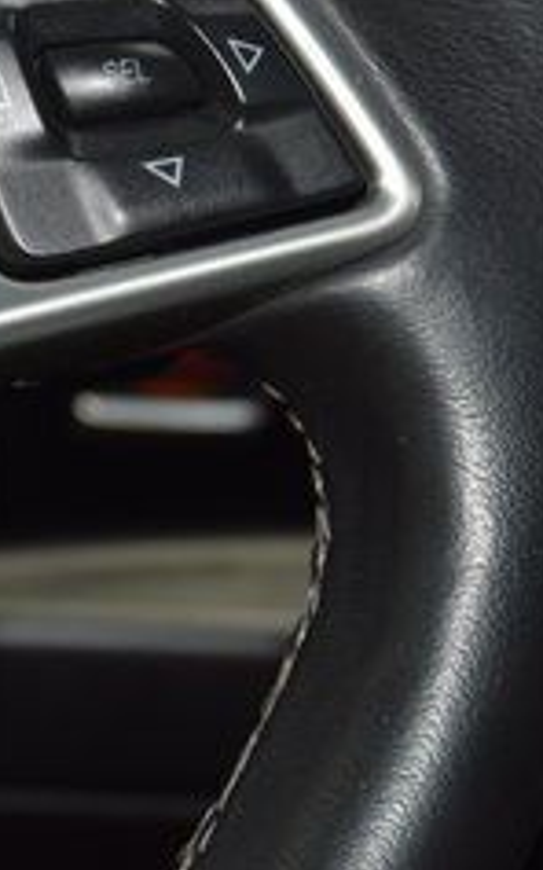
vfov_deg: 14.4
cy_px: 251
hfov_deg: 9.0
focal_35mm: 144
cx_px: -18
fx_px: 3421
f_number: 4.2
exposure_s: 1/80
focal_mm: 35
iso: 450
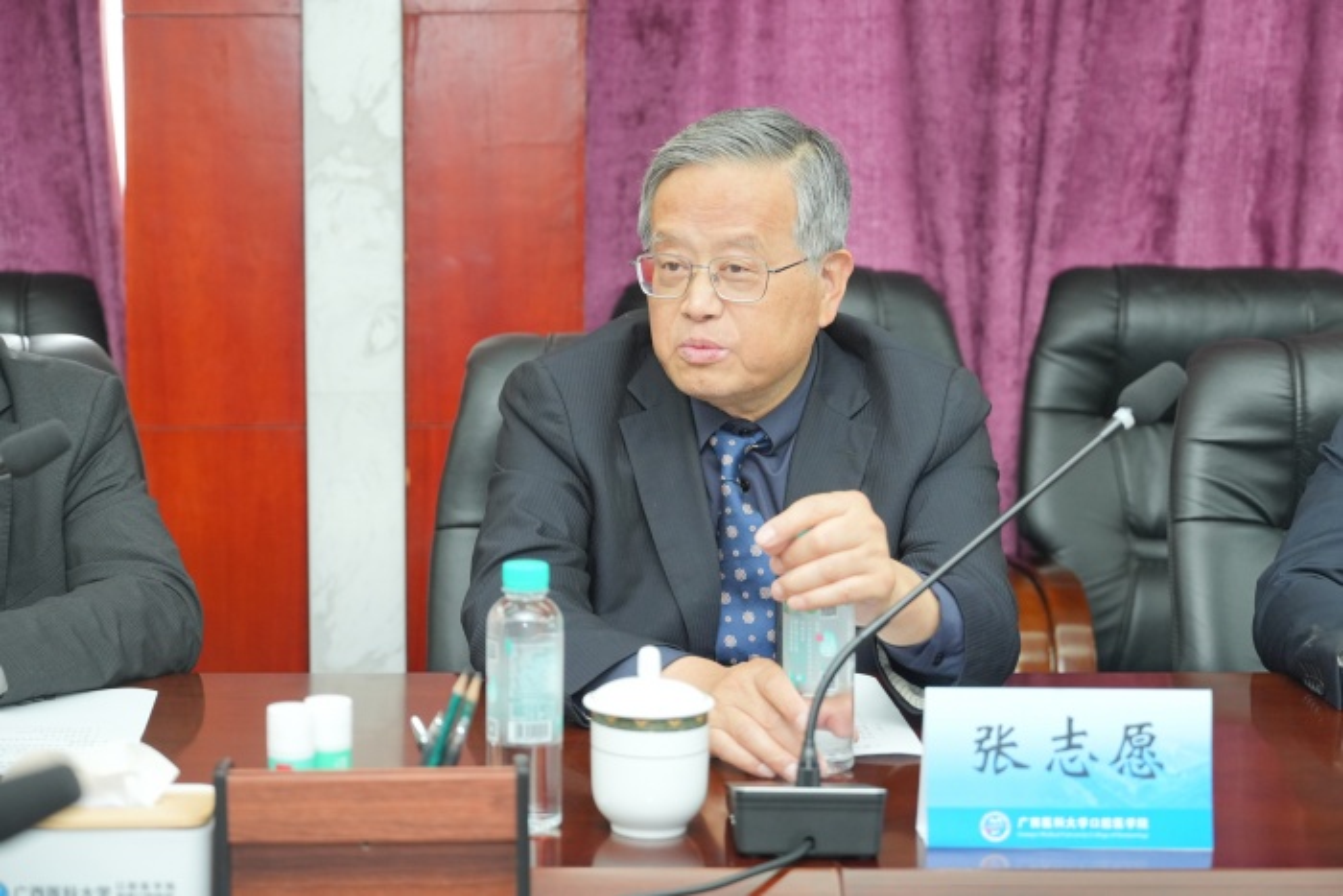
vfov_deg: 19.5
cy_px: 448
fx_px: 2612
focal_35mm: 70
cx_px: 672
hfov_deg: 28.8
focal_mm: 70
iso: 2000
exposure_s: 1/100
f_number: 4
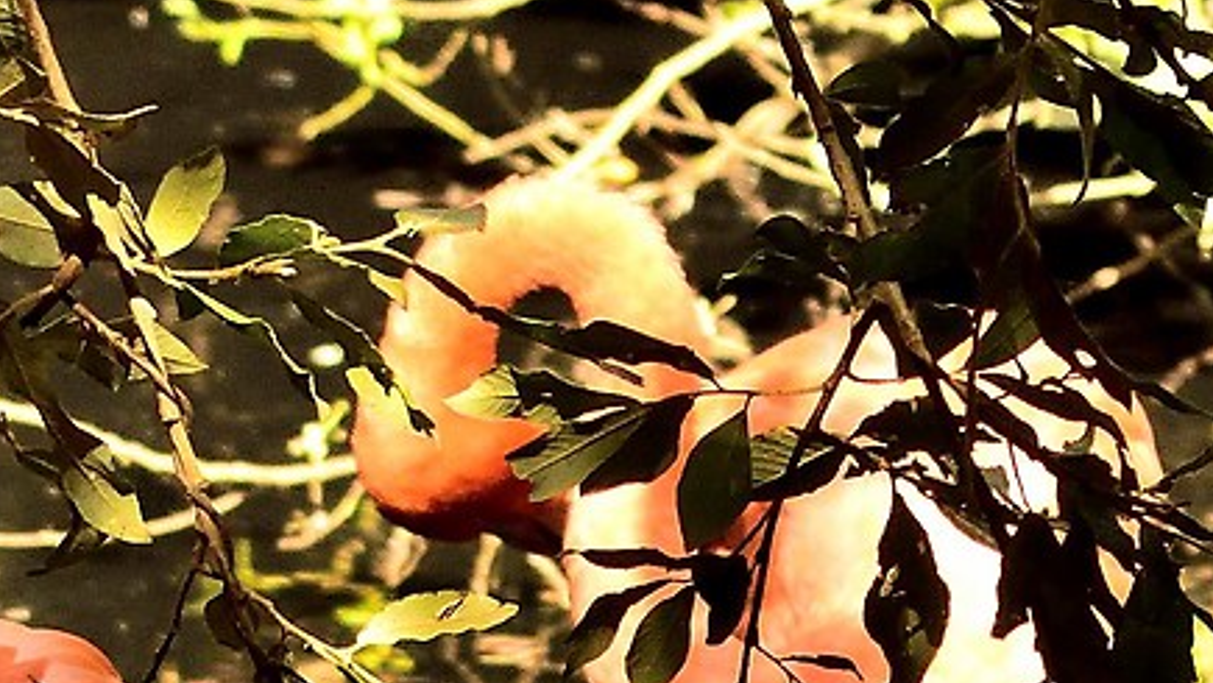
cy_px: 2029
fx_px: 33461
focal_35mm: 1040
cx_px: 148
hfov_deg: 2.1
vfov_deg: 1.2
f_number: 8
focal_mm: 120
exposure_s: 1/250
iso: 800
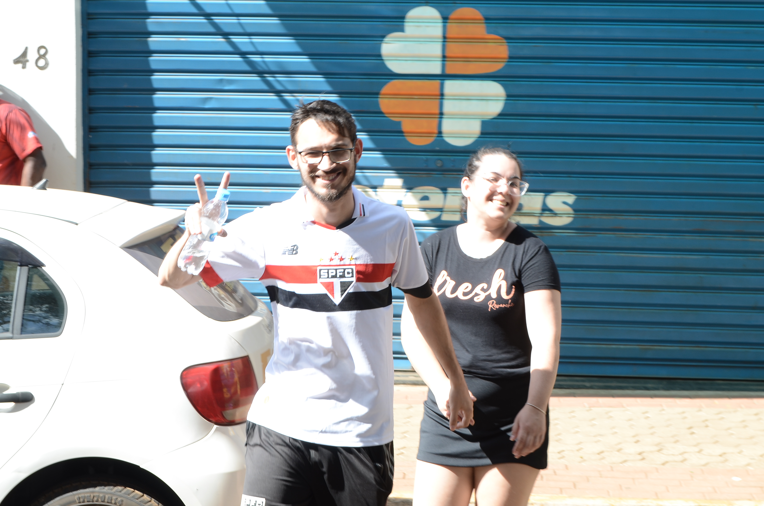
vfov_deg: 16.5
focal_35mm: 82
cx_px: 382
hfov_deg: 24.7
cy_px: 253
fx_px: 1747
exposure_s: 1/60
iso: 200
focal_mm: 55
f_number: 10
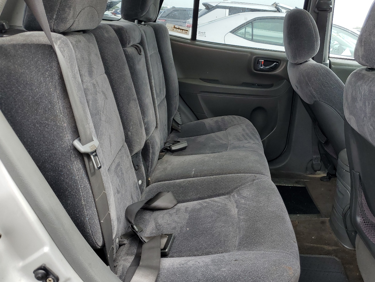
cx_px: 216
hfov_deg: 56.6
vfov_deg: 44.1
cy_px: 134
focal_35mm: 32
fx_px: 347
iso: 50
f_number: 1.5
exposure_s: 1/385
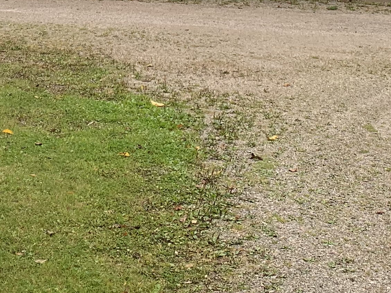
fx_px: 1050
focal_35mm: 93
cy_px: -162
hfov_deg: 21.0
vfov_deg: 14.7
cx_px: 127
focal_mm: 4.25
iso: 25
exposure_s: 1/209
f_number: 1.8
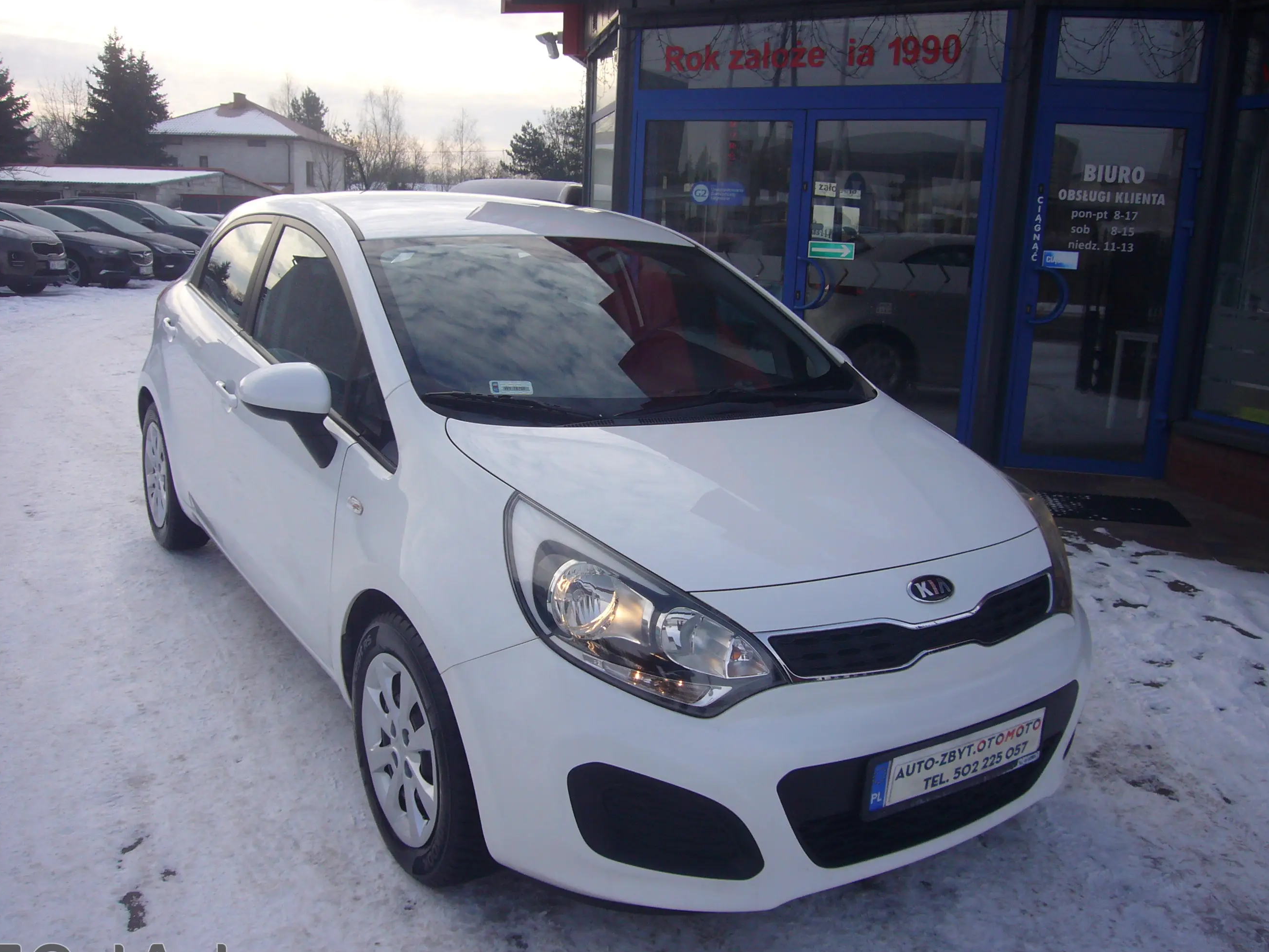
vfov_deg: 46.8
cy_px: 501
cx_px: 643
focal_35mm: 30
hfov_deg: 60.0
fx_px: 1100
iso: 80
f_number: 5.6
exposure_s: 1/250
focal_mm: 4.6
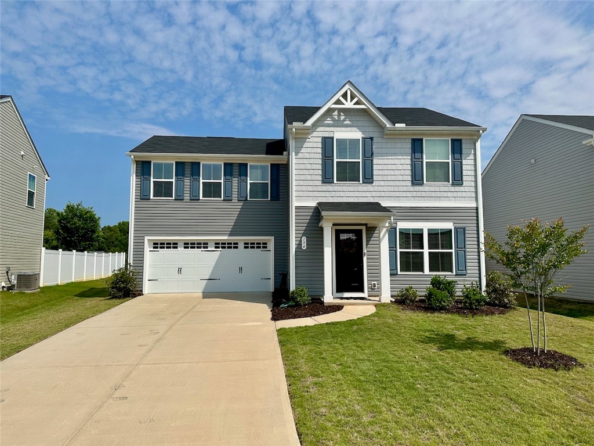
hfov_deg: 71.6
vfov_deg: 56.8
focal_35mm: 24
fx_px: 412
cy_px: 223
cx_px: 297
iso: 80
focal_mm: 6.86
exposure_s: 1/8929
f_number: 1.78
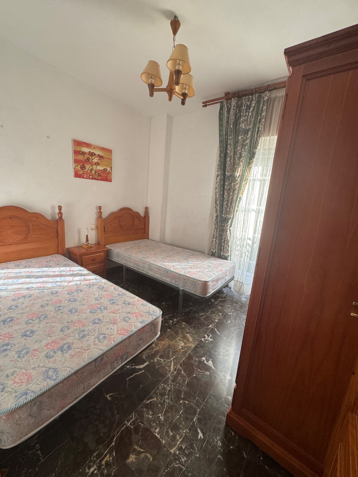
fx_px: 193
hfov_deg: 85.7
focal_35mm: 14
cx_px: 179
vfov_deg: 102.1
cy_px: 238
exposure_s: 1/99
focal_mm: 2.22
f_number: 2.2
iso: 125
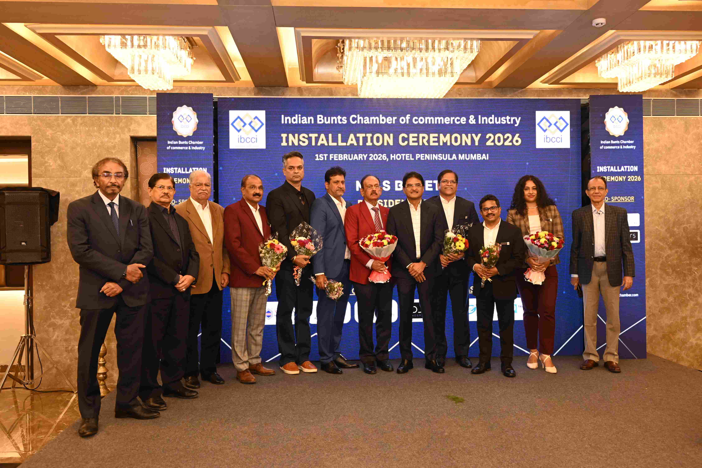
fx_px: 595
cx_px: 351
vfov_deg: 43.0
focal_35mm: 30
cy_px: 234
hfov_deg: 61.1
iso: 1600
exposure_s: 1/100
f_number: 5
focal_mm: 30.5
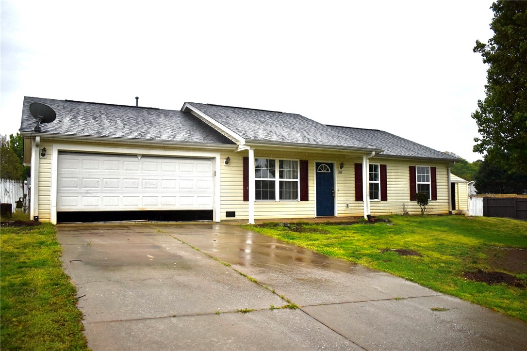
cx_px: 264
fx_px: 439
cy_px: 176
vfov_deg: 43.6
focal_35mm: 30
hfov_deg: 61.9
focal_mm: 20
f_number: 3.5
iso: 450
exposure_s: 1/250
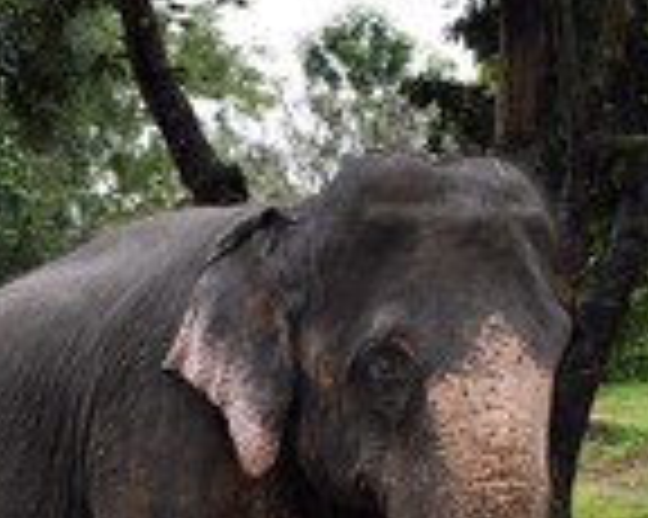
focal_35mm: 96
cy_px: 586
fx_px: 1840
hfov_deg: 18.7
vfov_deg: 15.5
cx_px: -162
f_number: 9
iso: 800
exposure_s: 1/160
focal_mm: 35
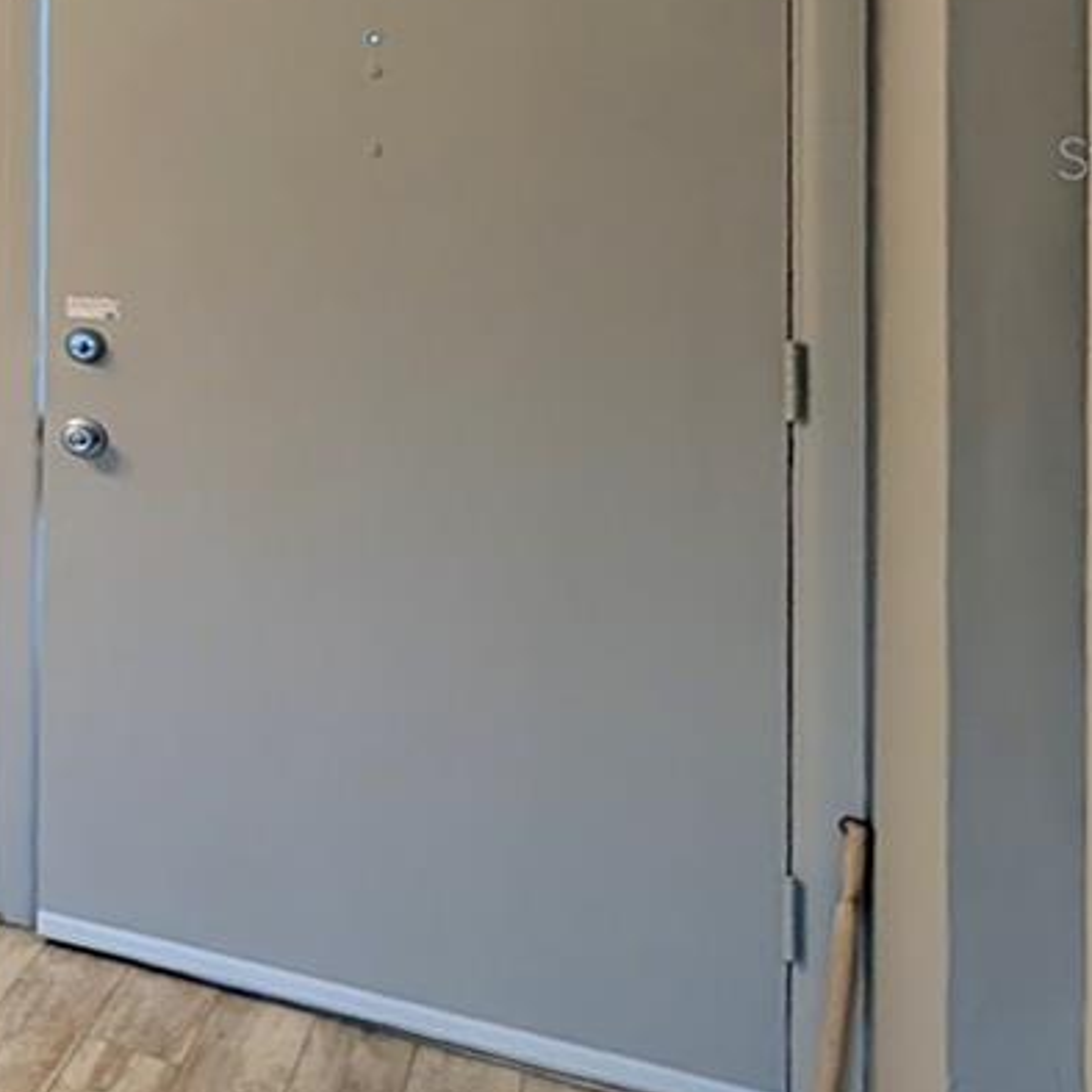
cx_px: -890
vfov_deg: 37.2
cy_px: 158
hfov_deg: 22.1
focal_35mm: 43
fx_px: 1535
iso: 72
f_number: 1.7
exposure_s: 1/120
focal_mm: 2.02
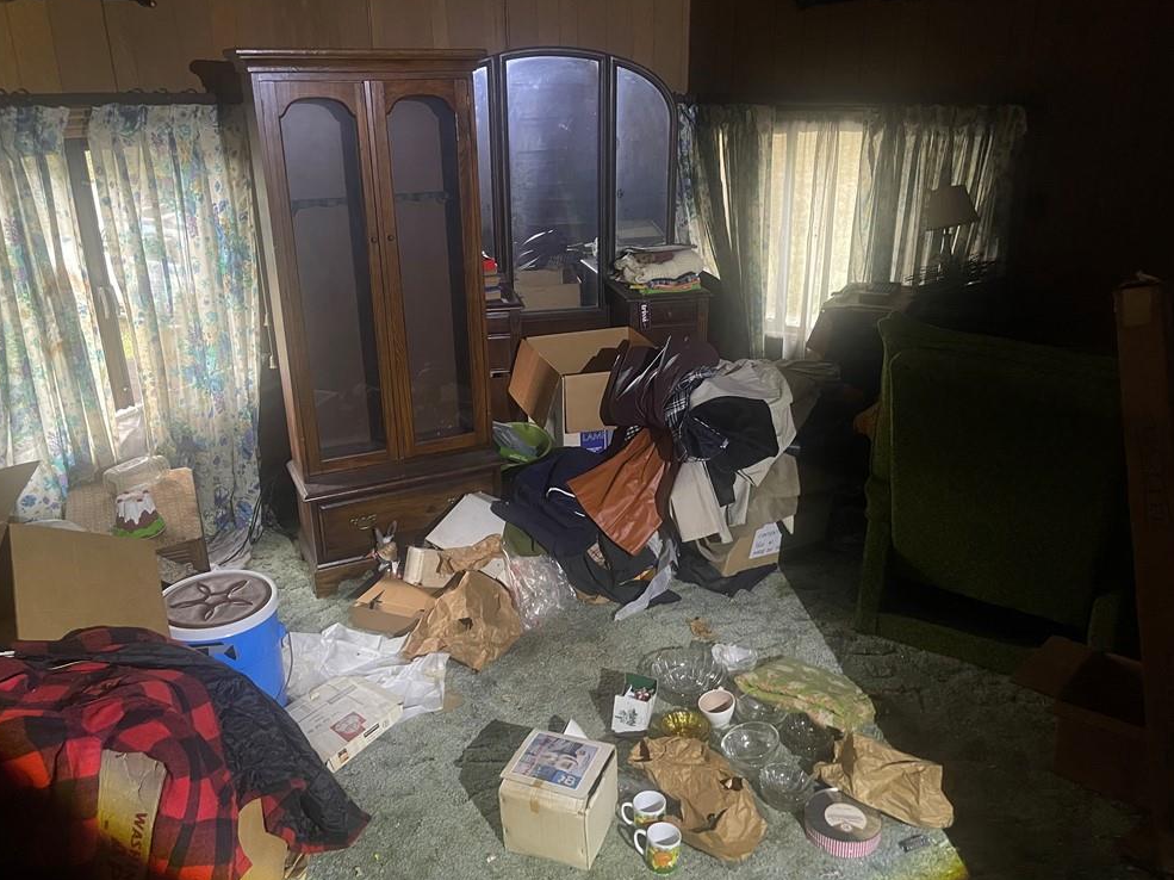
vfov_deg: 53.0
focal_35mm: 26
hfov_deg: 67.3
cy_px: 446
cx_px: 596
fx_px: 881
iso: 640
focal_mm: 5.1
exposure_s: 1/27
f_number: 1.6
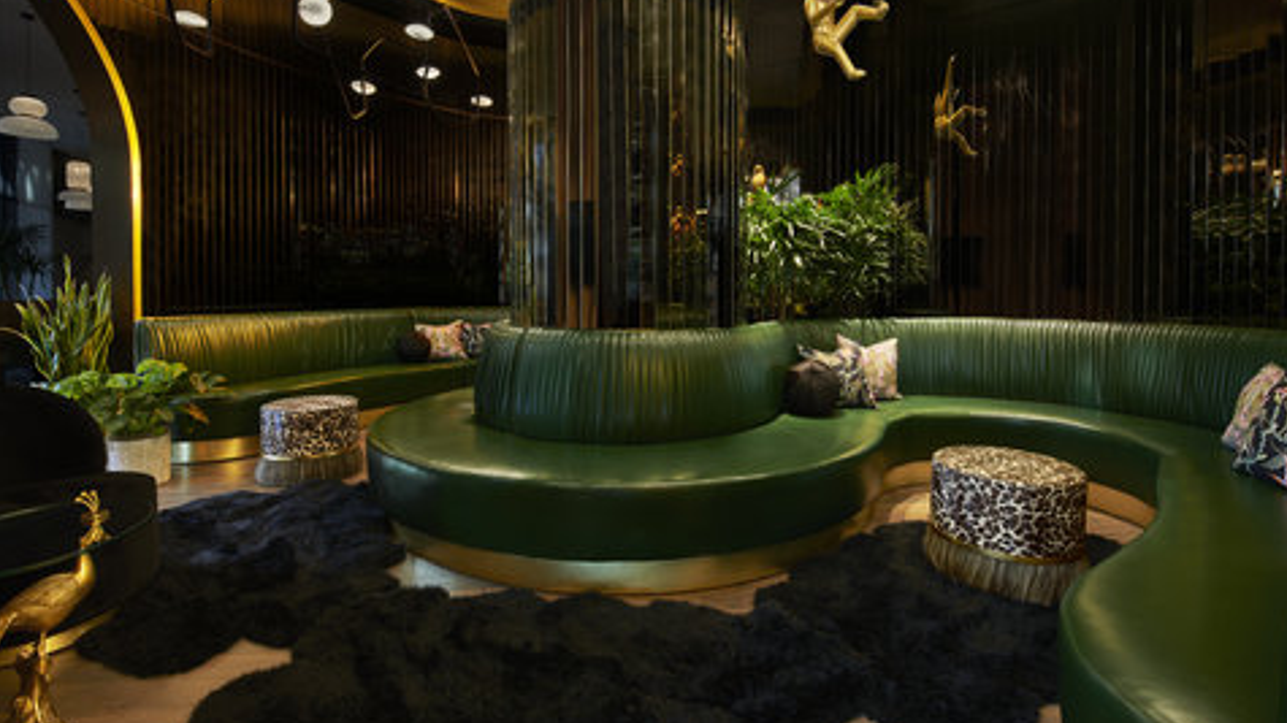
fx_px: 614
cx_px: 645
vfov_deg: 60.7
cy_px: 306
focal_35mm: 18
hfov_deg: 92.7
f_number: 11
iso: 64
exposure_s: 4
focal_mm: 17
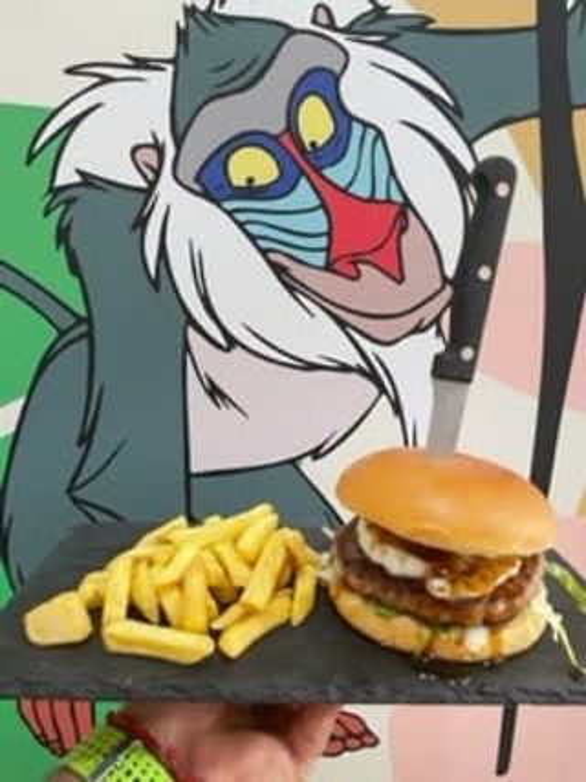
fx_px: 587
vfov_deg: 67.3
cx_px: 293
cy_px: 391
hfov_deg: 53.0
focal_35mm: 26
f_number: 1.6
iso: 125
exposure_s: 1/50
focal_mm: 4.2
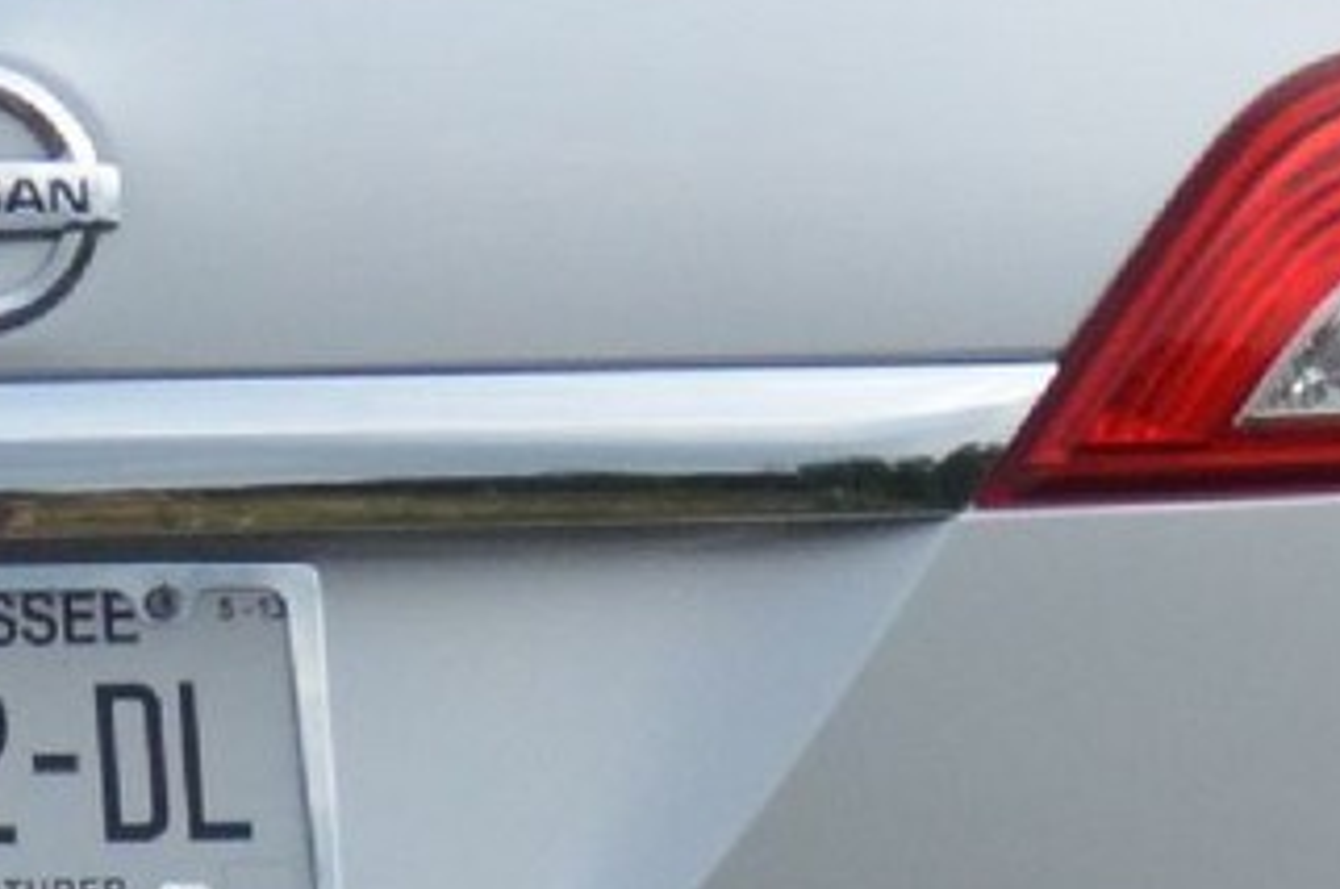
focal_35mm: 1308
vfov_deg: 1.0
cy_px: 655
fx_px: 48613
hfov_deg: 1.6
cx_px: -1432
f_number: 5.3
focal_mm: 112
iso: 800
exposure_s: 1/1000
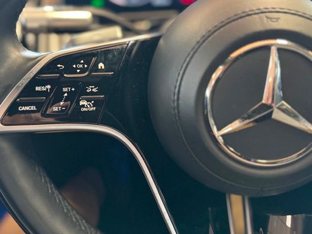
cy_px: 90
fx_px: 270
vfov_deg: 46.4
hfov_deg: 59.9
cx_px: 143
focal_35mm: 30
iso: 640
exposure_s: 1/40
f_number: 1.78
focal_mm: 6.76
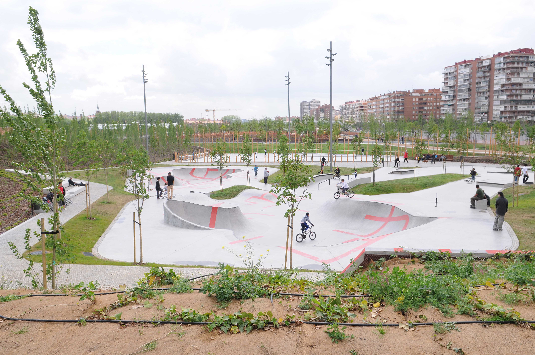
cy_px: 178
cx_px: 268
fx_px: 445
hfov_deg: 62.0
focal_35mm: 30
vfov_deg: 43.5
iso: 400
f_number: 8
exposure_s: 1/500
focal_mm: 20
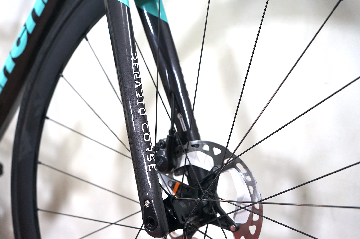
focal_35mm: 36
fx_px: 360
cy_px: 120
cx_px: 180
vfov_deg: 36.8
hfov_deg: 53.2
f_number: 4
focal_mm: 36
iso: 640
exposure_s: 1/60
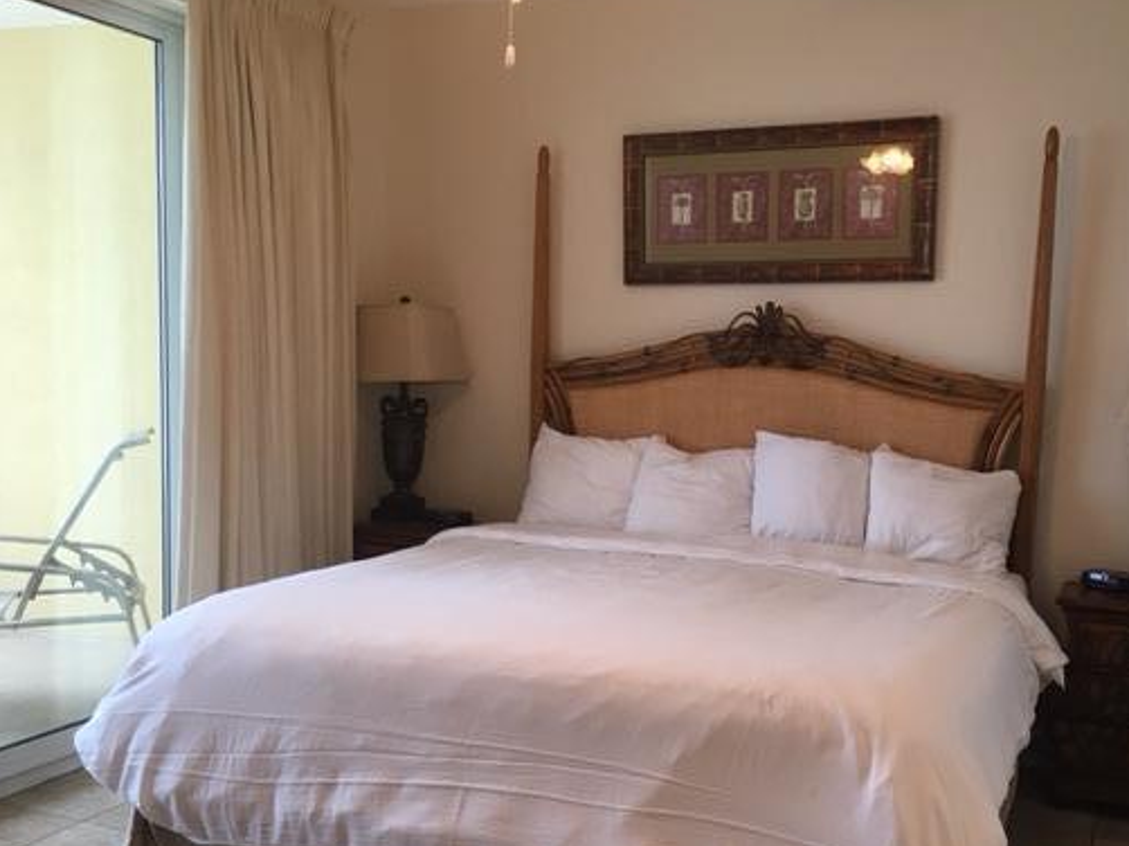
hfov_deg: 49.8
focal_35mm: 37
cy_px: 479
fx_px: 1206
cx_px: 677
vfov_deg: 38.6
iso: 40
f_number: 2.2
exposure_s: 1/30
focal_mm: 4.15
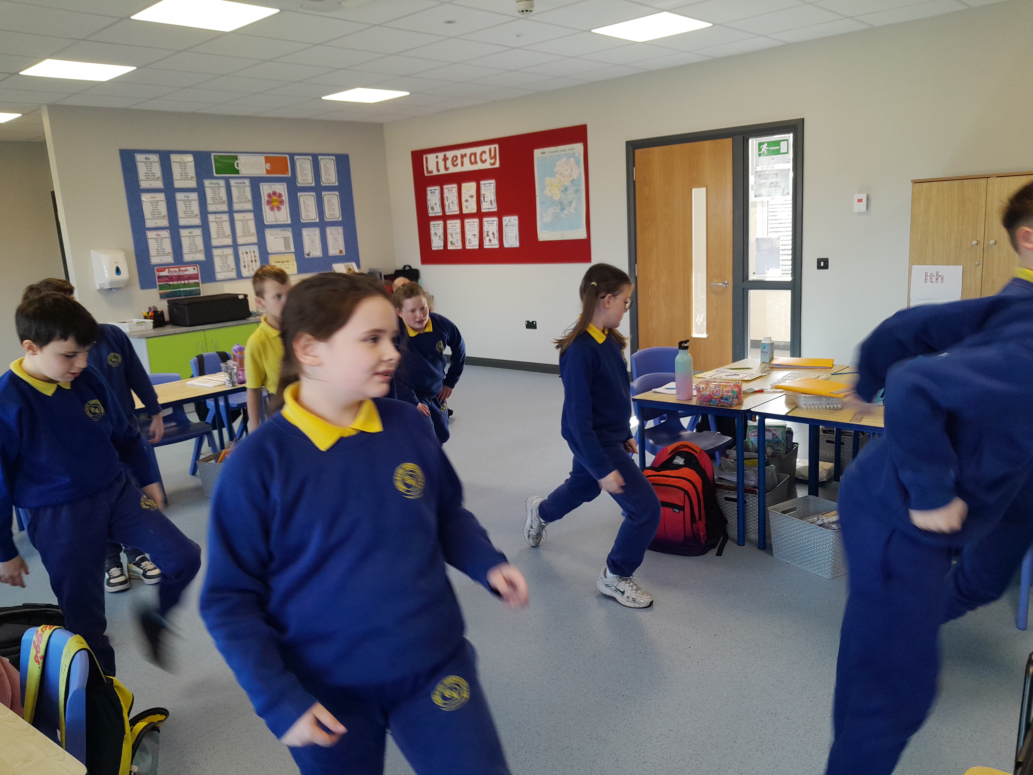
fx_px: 806
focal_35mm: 27
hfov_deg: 65.3
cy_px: 388
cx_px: 516
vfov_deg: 51.4
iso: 50
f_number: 1.8
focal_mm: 4
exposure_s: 1/50
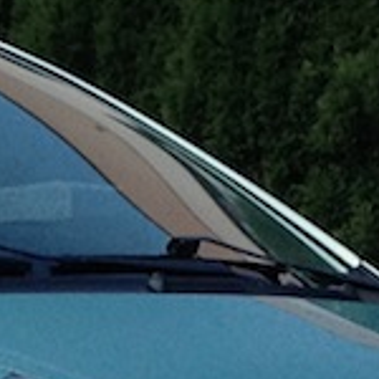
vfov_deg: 5.2
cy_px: 834
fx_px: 4075
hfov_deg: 5.3
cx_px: 96
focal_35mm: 329
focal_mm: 4.28
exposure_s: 1/699
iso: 50
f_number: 2.4
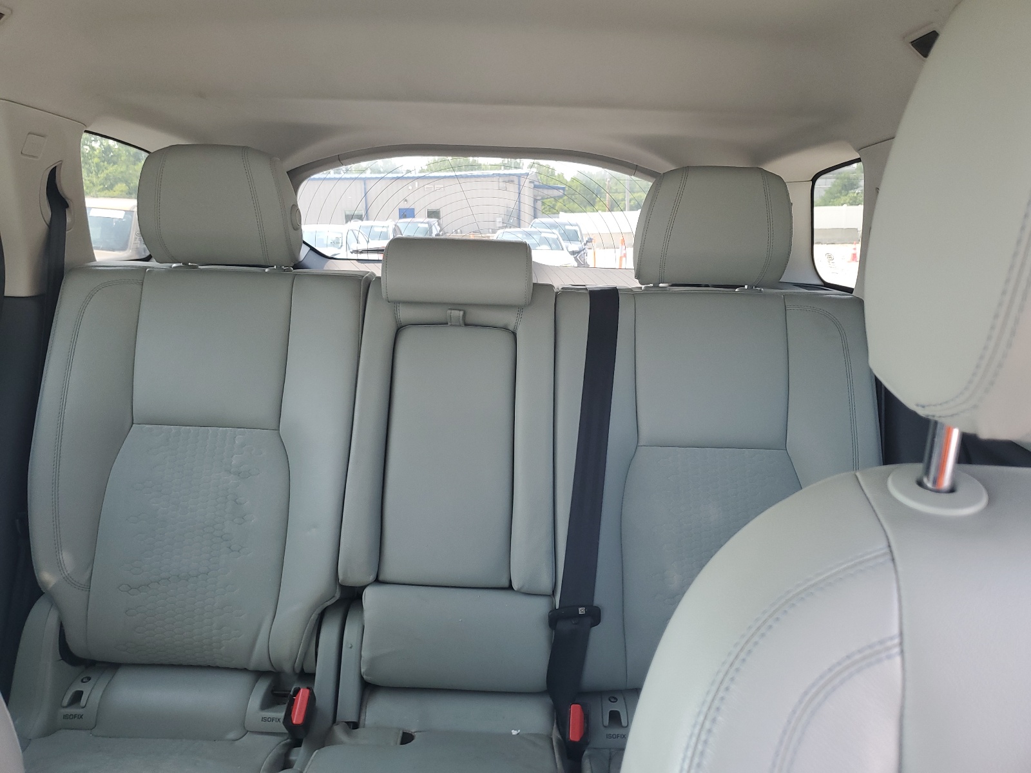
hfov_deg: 67.3
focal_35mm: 26
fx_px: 774
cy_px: 386
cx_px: 516
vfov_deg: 53.1
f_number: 1.5
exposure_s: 1/120
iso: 60
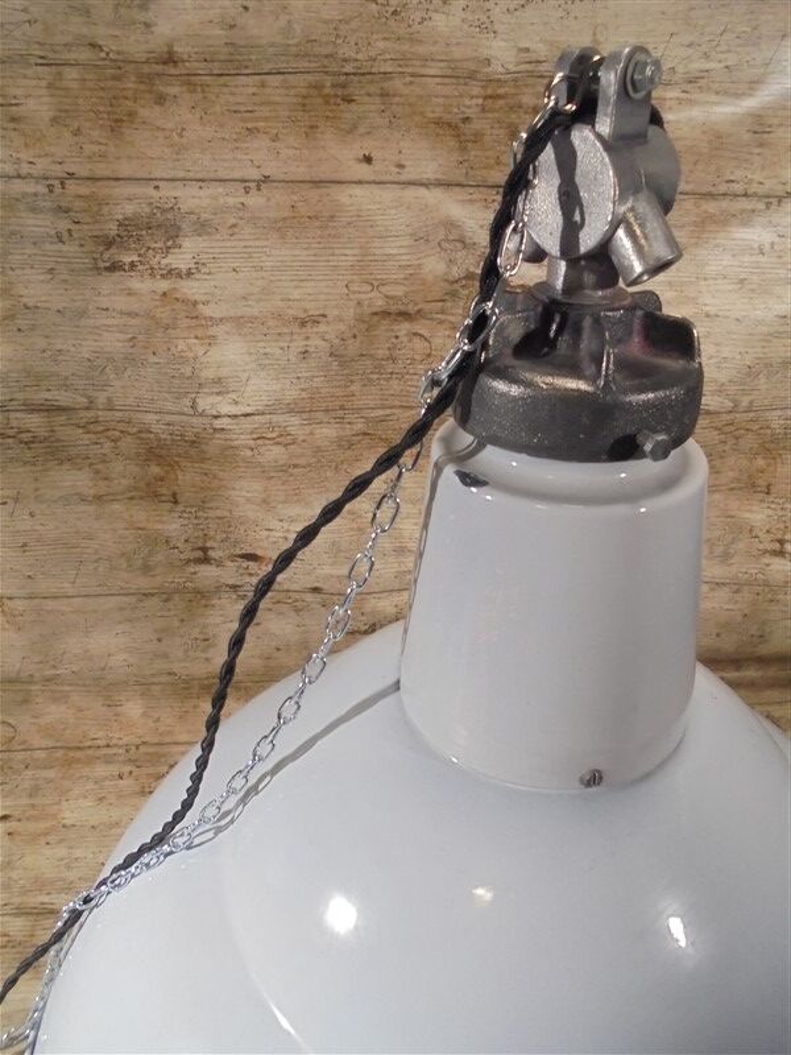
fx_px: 792
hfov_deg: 53.1
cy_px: 528
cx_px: 396
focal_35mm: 26
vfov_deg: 67.3
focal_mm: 4.6
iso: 320
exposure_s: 1/30
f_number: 3.5
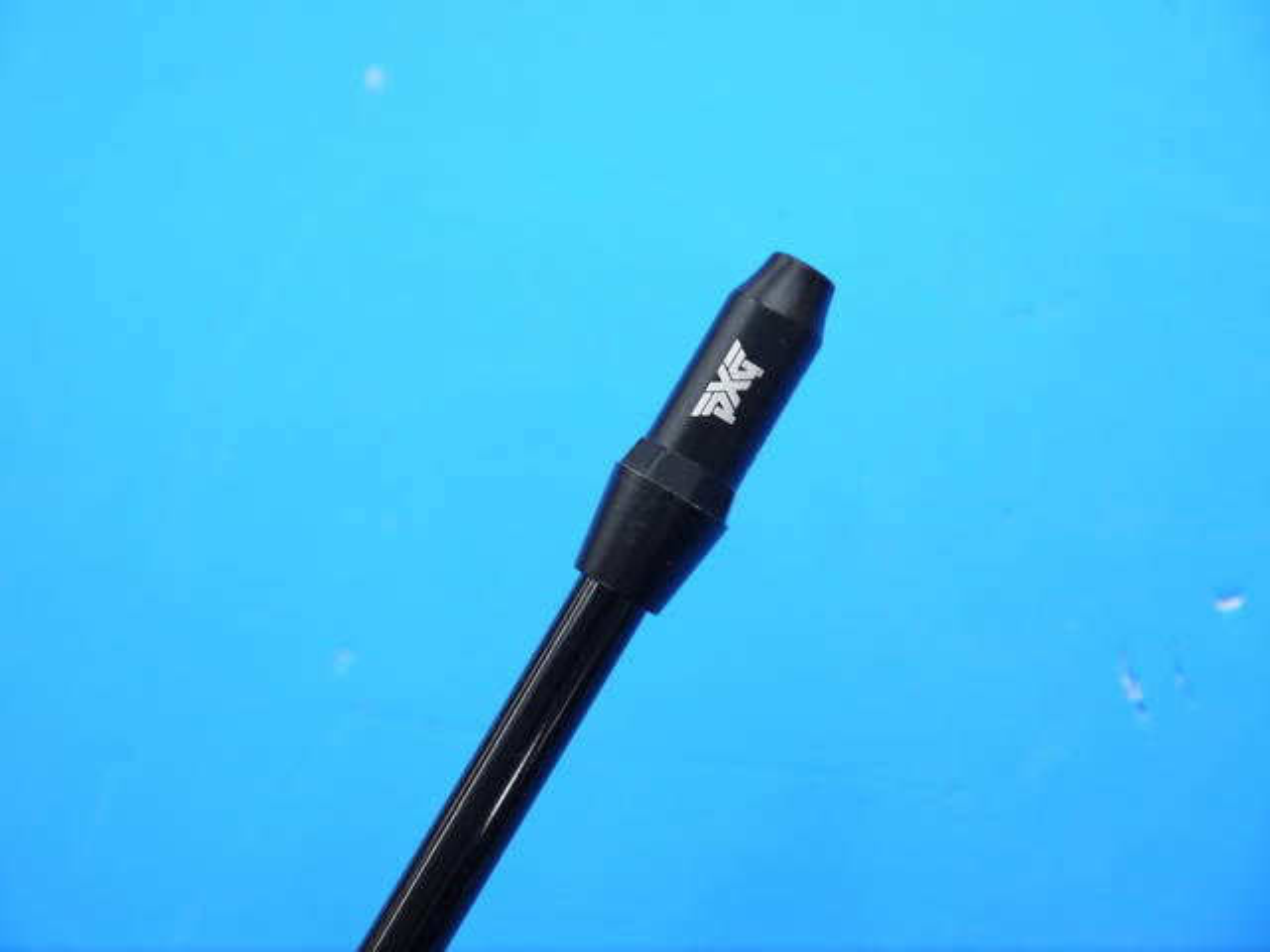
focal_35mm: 66
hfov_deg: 29.4
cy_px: 476
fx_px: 2421
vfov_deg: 22.3
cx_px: 635
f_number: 5.2
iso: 400
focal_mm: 33
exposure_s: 1/60
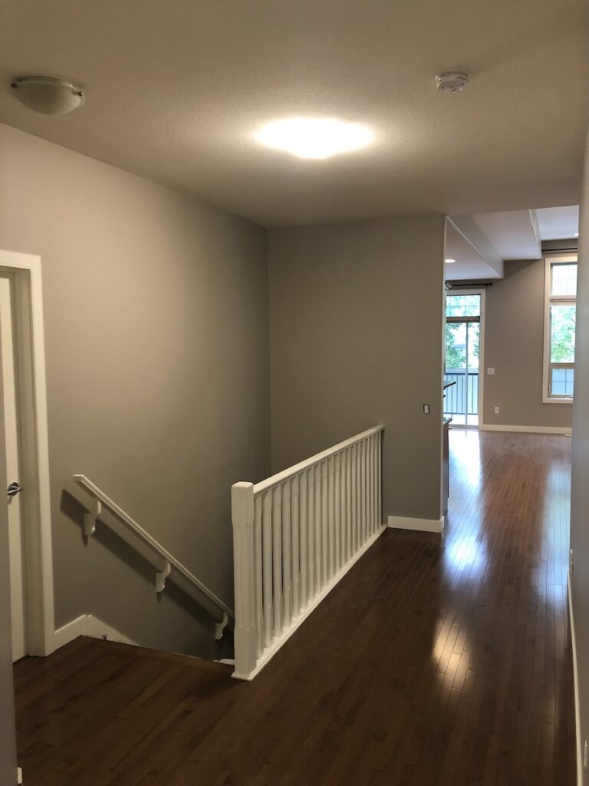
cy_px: 393
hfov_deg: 49.7
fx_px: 635
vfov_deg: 63.4
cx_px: 294
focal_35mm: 28
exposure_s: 1/15
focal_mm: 4
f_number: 1.8
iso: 80
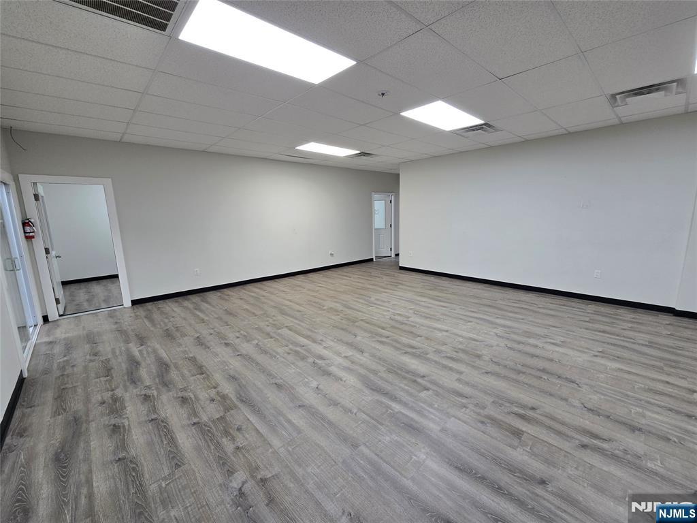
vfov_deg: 89.9
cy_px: 262
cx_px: 348
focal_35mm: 13
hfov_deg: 106.2
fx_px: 262
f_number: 2.2
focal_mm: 2.2
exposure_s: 1/60
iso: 50
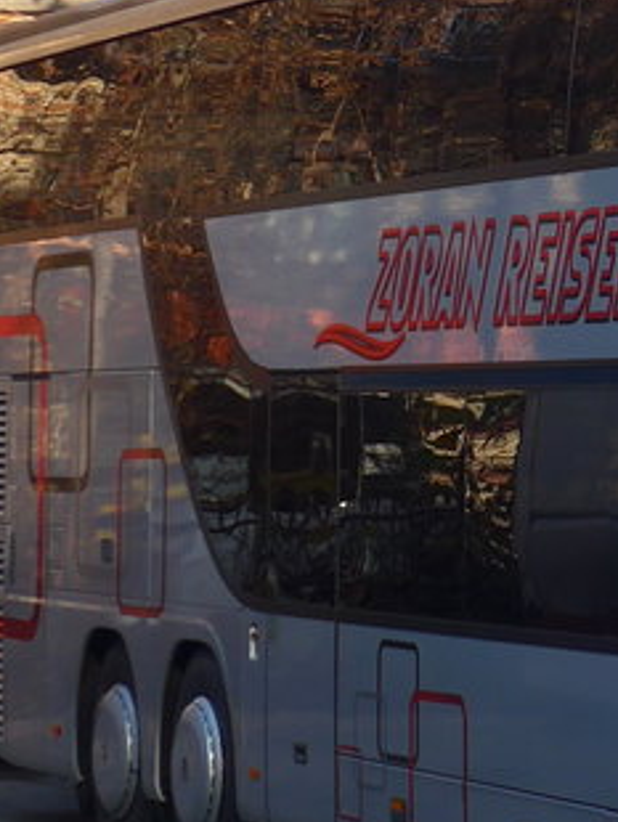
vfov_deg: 9.8
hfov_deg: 7.3
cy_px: 220
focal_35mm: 201
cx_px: 992
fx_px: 4778
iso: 80
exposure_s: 1/200
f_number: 3.3
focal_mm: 10.7
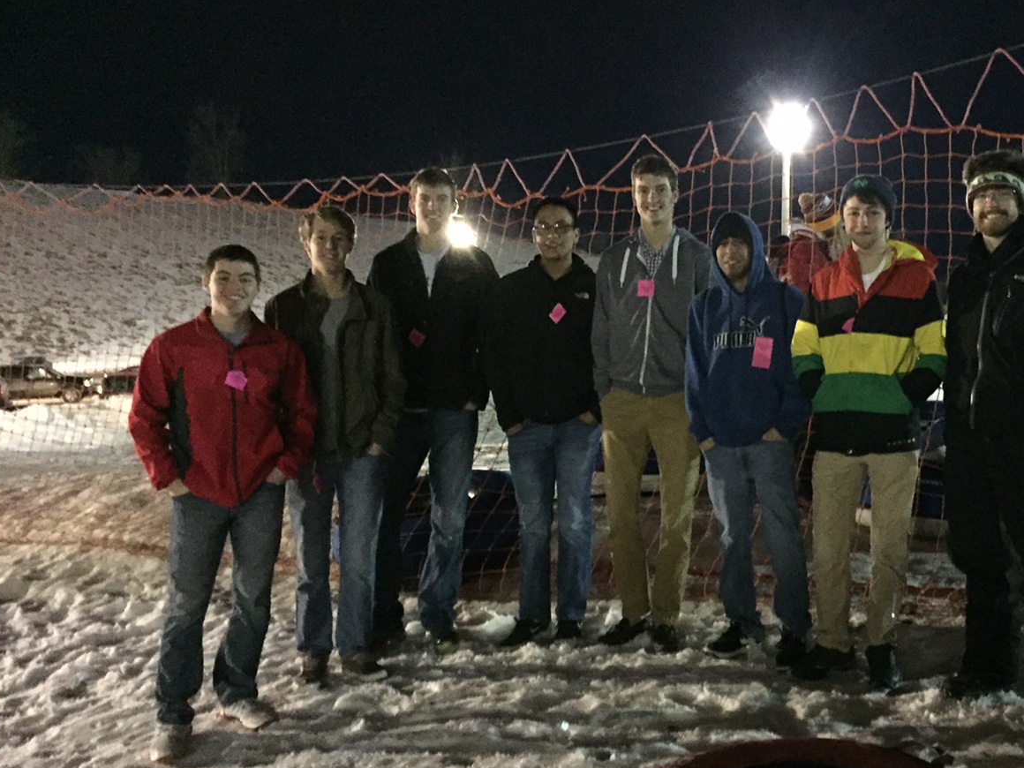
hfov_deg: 45.9
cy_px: 429
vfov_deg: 35.9
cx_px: 699
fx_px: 1183
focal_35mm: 40
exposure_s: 1/15
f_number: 2.2
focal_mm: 4.15
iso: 1000
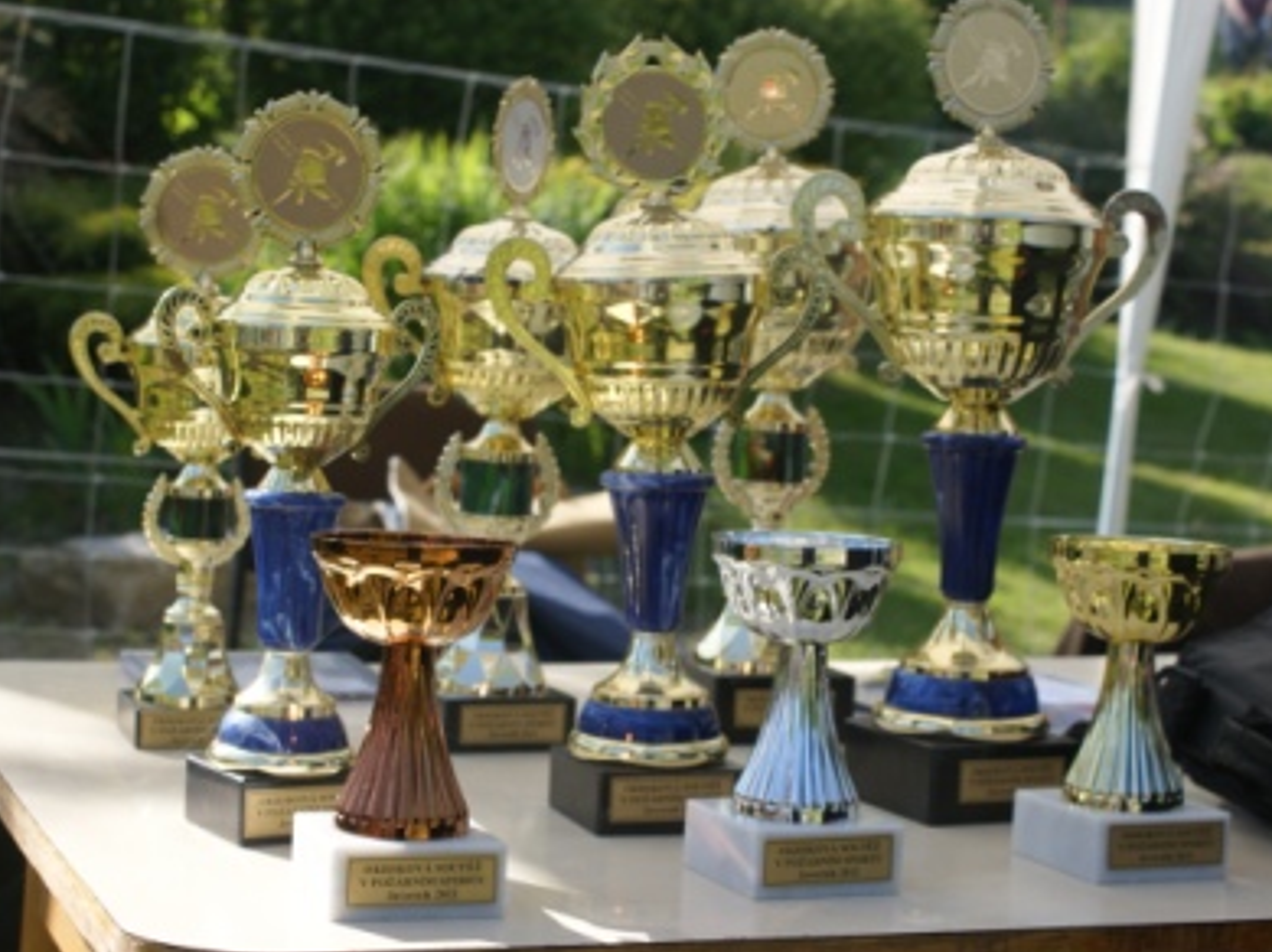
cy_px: 469
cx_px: 616
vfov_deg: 19.7
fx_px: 2738
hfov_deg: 26.2
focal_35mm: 75
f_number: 9
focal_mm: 45
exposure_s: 1/100
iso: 100
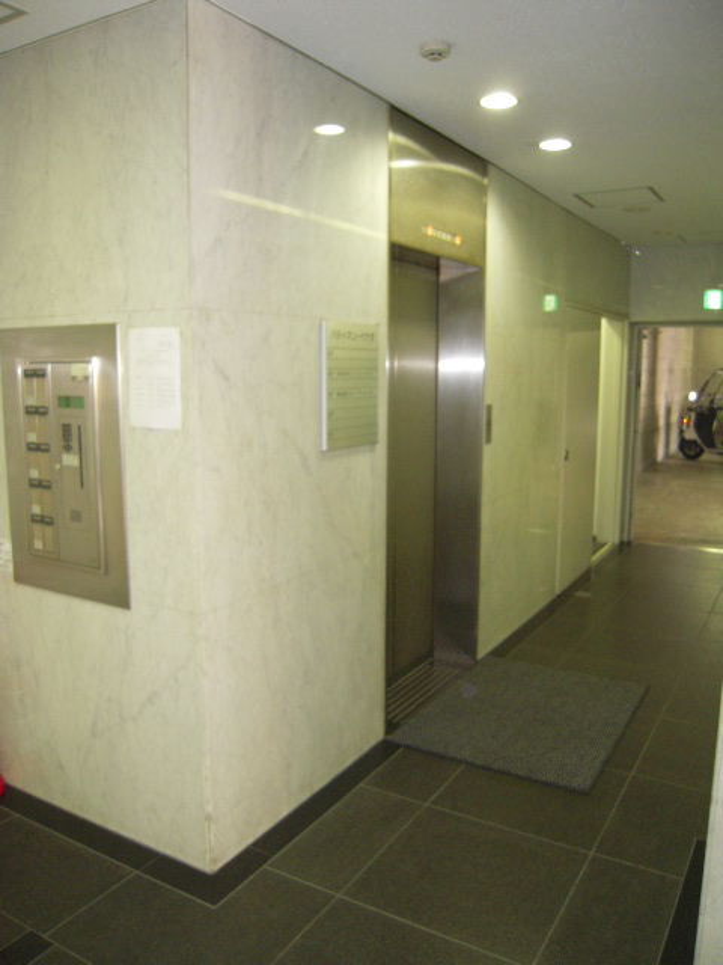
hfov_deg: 49.7
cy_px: 482
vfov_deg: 63.4
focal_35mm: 28
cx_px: 362
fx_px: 780
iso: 400
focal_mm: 5
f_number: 2.7
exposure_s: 1/25
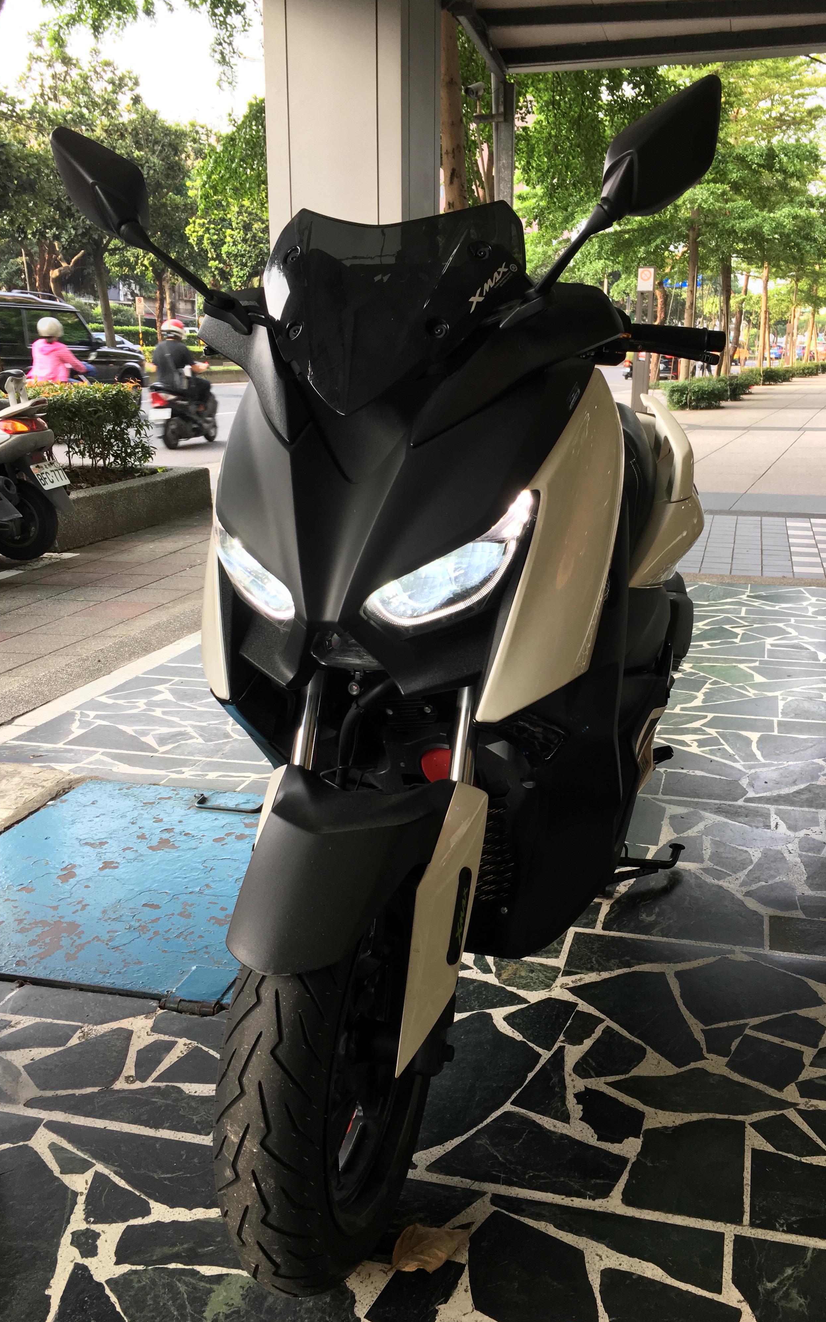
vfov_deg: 61.2
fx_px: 1116
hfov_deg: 40.5
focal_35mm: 31
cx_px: 479
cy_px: 663
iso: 40
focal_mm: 4.15
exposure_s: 1/120
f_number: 2.2
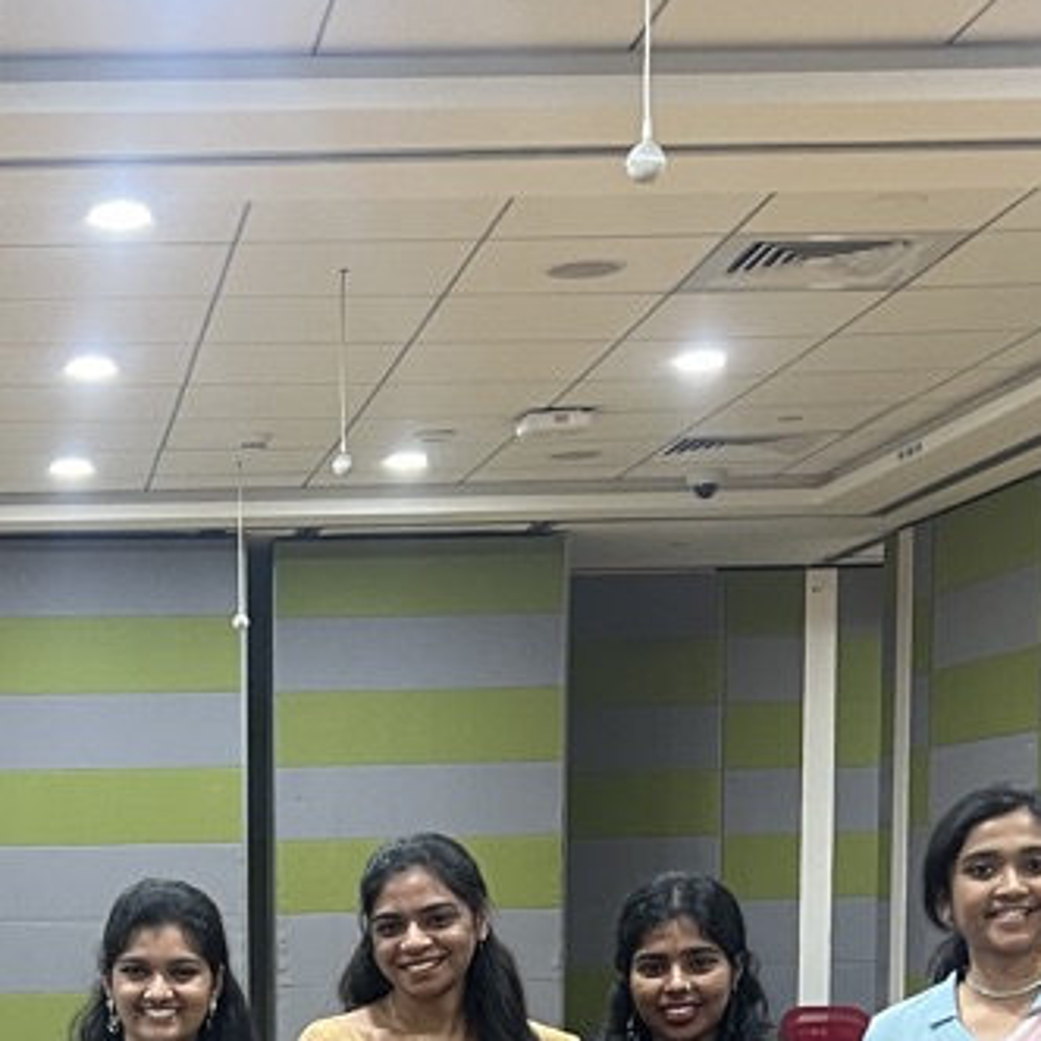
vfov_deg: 19.6
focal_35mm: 83
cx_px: 25
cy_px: 1251
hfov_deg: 20.3
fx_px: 2824
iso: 200
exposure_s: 1/50
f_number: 1.5
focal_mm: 5.7
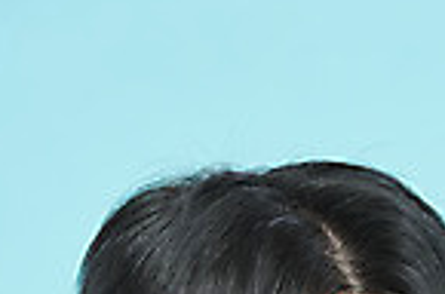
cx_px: 290
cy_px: 505
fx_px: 6821
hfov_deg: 3.7
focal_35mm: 553
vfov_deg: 2.5
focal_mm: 200
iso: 64
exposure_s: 1/125
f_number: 7.1
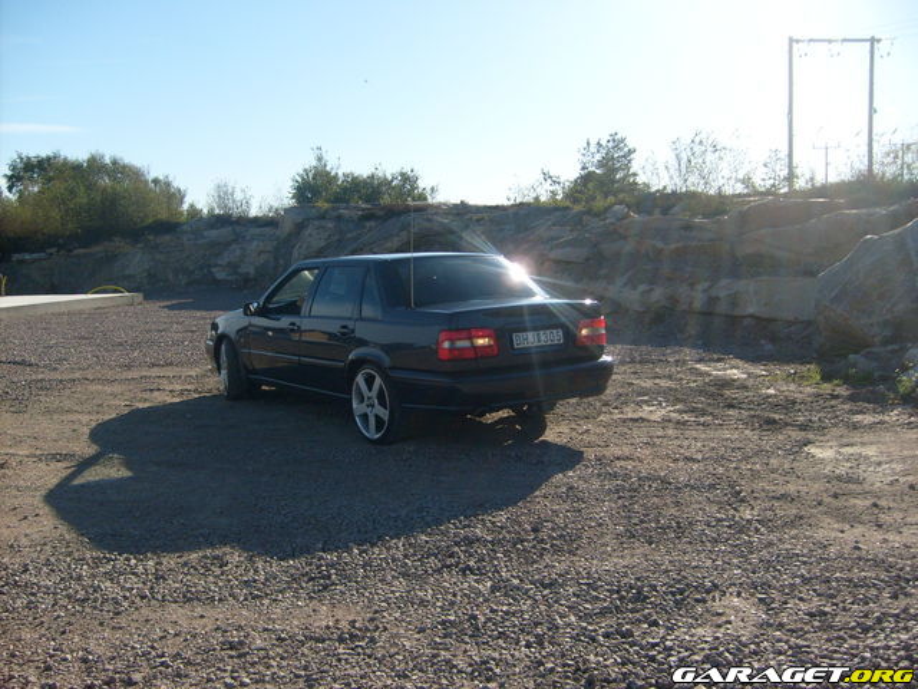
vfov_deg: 40.7
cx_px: 459
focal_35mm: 35
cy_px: 344
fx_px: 928
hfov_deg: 52.6
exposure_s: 1/250
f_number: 7.1
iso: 80
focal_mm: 5.8
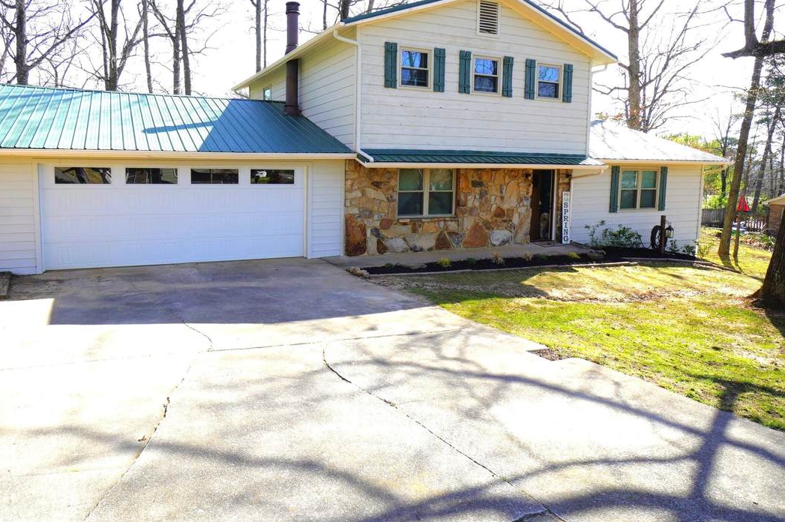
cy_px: 212
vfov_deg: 56.7
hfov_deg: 78.1
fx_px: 479
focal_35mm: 22
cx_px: 334
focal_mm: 12
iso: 100
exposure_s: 1/125
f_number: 9
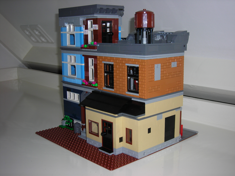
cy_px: 88
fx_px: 319
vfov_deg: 30.9
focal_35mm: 47
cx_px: 118
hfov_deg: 40.4
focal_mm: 7.8
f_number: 3.4
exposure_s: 1/60.1
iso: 50
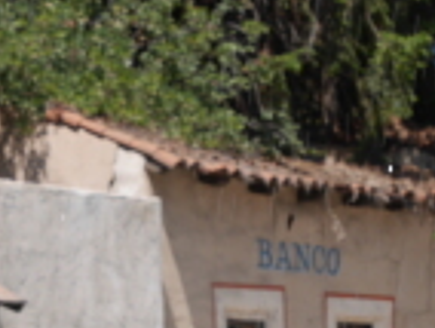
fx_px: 2656
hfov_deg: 9.3
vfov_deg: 7.0
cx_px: -3
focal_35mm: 211
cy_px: 339
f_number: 9
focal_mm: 30
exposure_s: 1/320
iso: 200
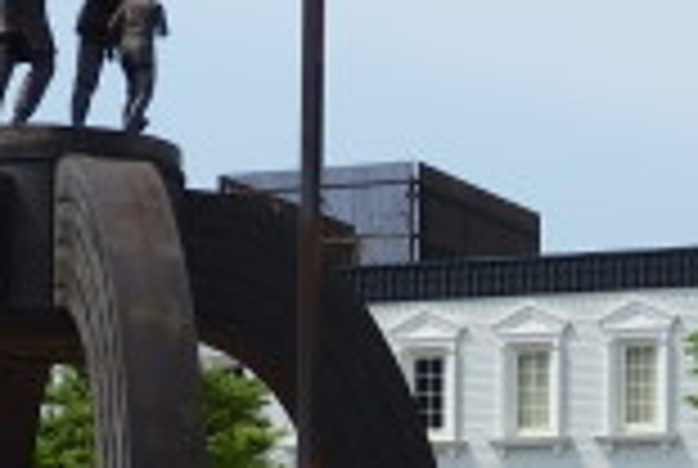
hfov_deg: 13.9
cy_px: 567
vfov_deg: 9.3
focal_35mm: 147
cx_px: 572
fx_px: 2856
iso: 125
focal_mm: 8.9
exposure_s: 1/200
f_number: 11.2
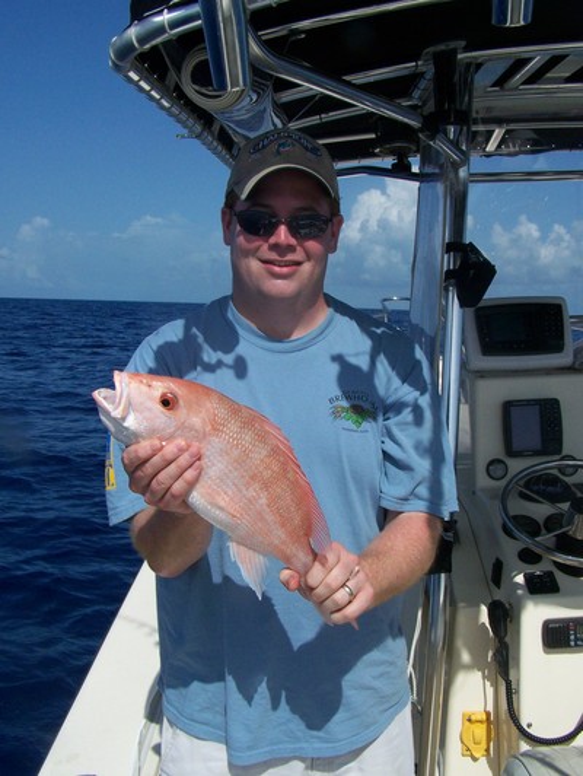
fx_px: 852
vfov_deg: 48.9
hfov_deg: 37.8
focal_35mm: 38
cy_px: 388
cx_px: 292
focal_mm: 6.3
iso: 160
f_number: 5.6
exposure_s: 1/1600
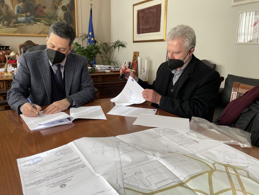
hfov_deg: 63.4
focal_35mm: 28
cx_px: 124
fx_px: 210
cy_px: 96
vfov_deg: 49.8
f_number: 1.6
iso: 40
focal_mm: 4.2
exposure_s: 1/121
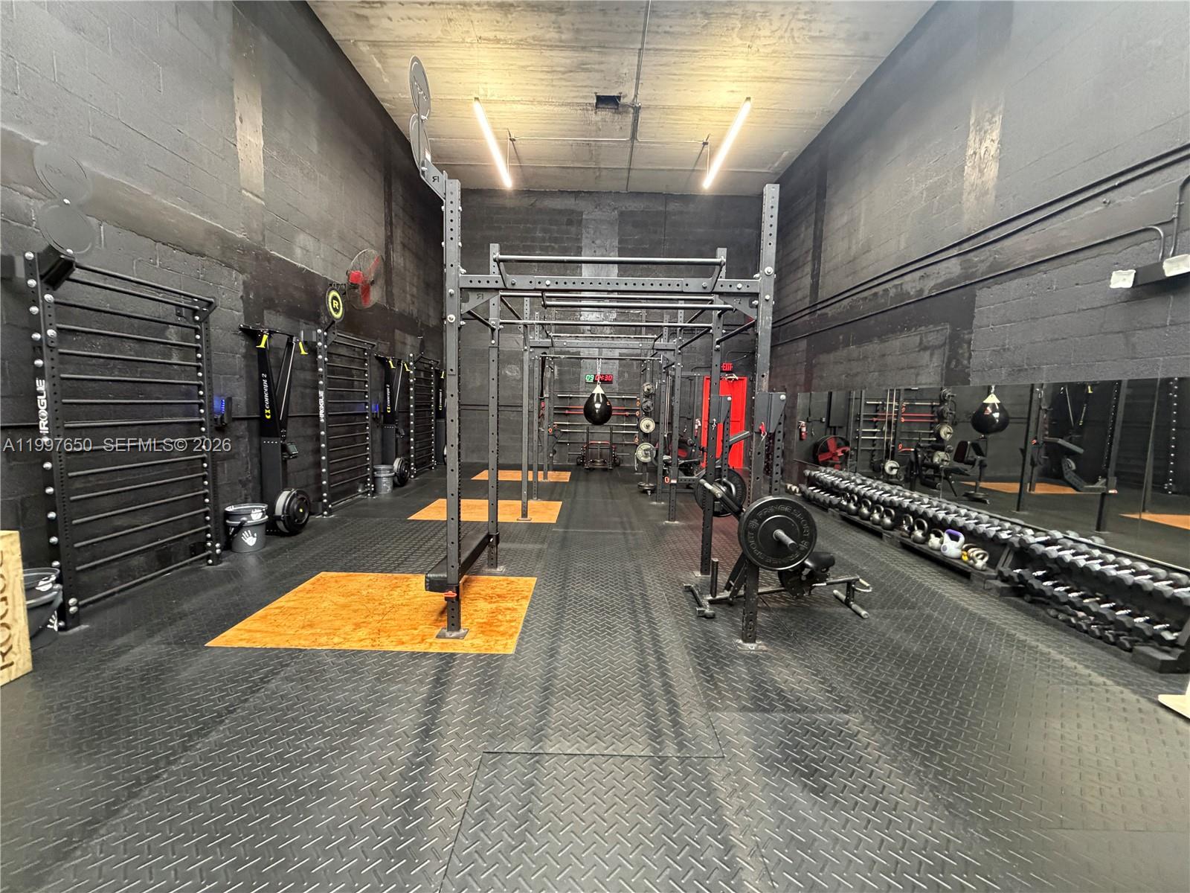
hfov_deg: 102.1
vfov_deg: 85.7
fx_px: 481
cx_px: 595
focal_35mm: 14
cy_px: 446
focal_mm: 2.22
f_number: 2.2
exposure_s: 1/60
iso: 800
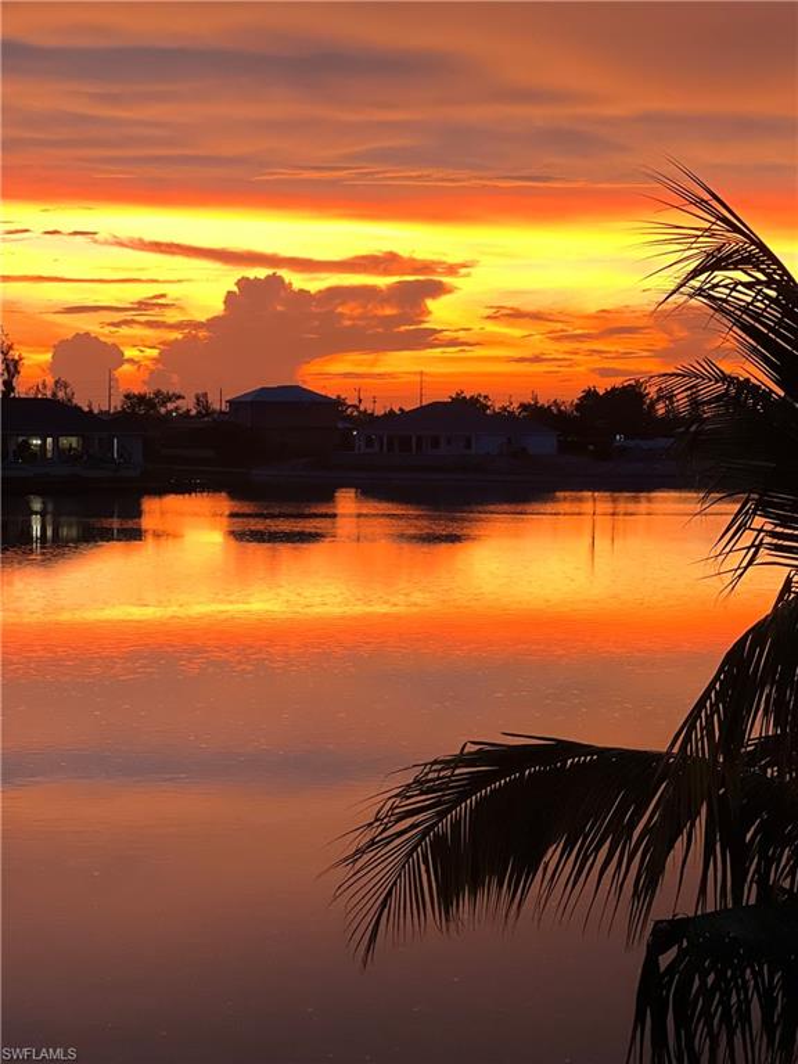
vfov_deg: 25.3
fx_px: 2367
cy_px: 532
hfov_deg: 19.1
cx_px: 399
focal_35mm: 77
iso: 200
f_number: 2.8
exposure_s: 1/40
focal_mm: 9
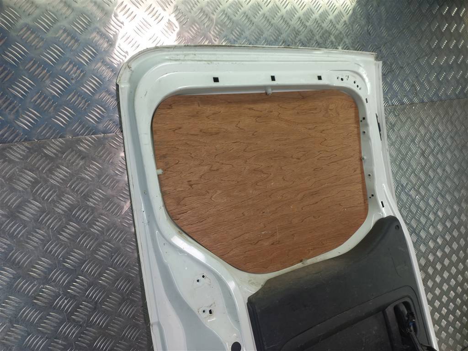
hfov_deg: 69.4
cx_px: 234
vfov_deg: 54.9
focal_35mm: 25
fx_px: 338
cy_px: 176
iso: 32
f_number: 1.8
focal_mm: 4.6
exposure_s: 1/100
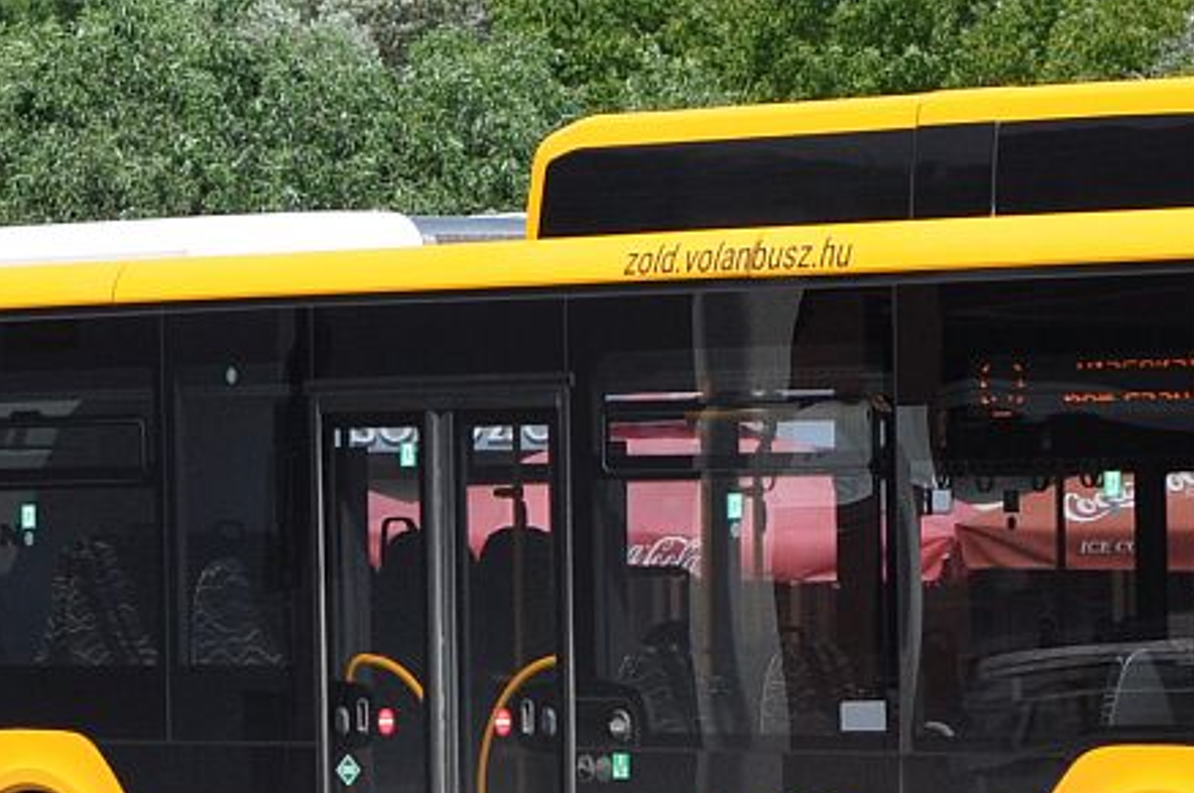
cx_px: 1043
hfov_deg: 7.3
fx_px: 9309
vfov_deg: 4.9
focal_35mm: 281
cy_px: 278
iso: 400
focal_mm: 58
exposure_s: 1/1600
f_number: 5.6
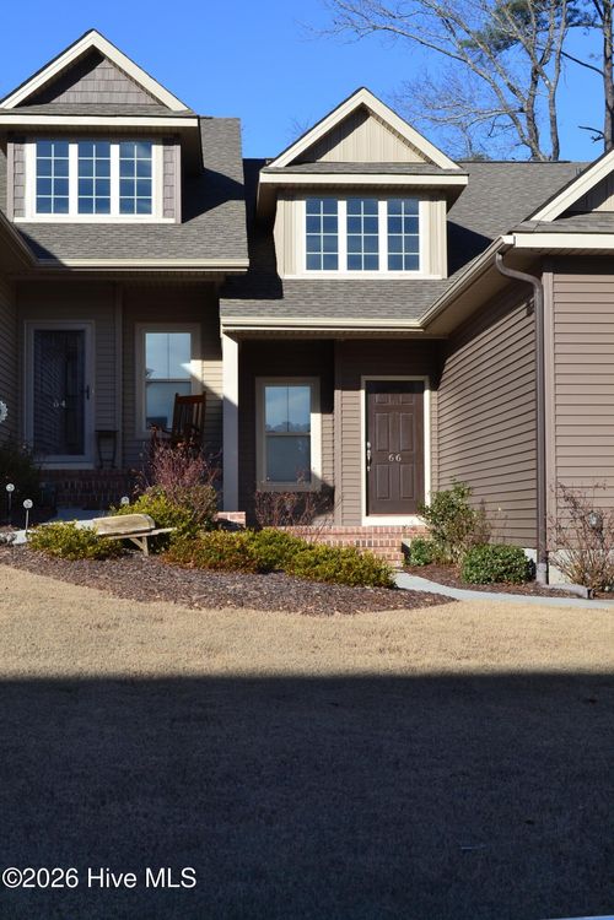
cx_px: 307
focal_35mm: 54
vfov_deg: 36.9
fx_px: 1381
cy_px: 460
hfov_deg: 25.1
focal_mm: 36
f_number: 10
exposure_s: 1/320
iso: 400
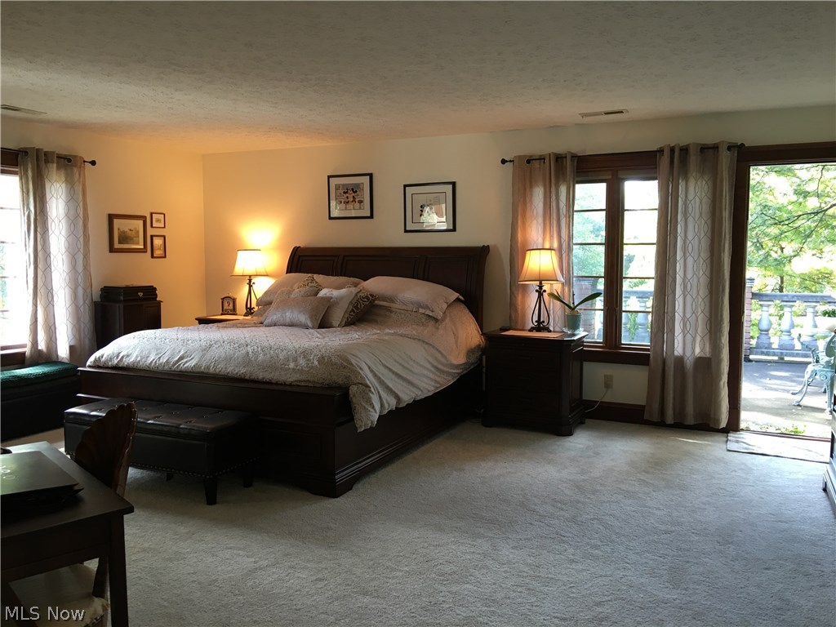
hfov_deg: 61.7
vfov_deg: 48.2
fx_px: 700
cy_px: 314
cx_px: 418
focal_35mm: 29
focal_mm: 4.15
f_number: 2.2
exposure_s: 1/15
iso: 25
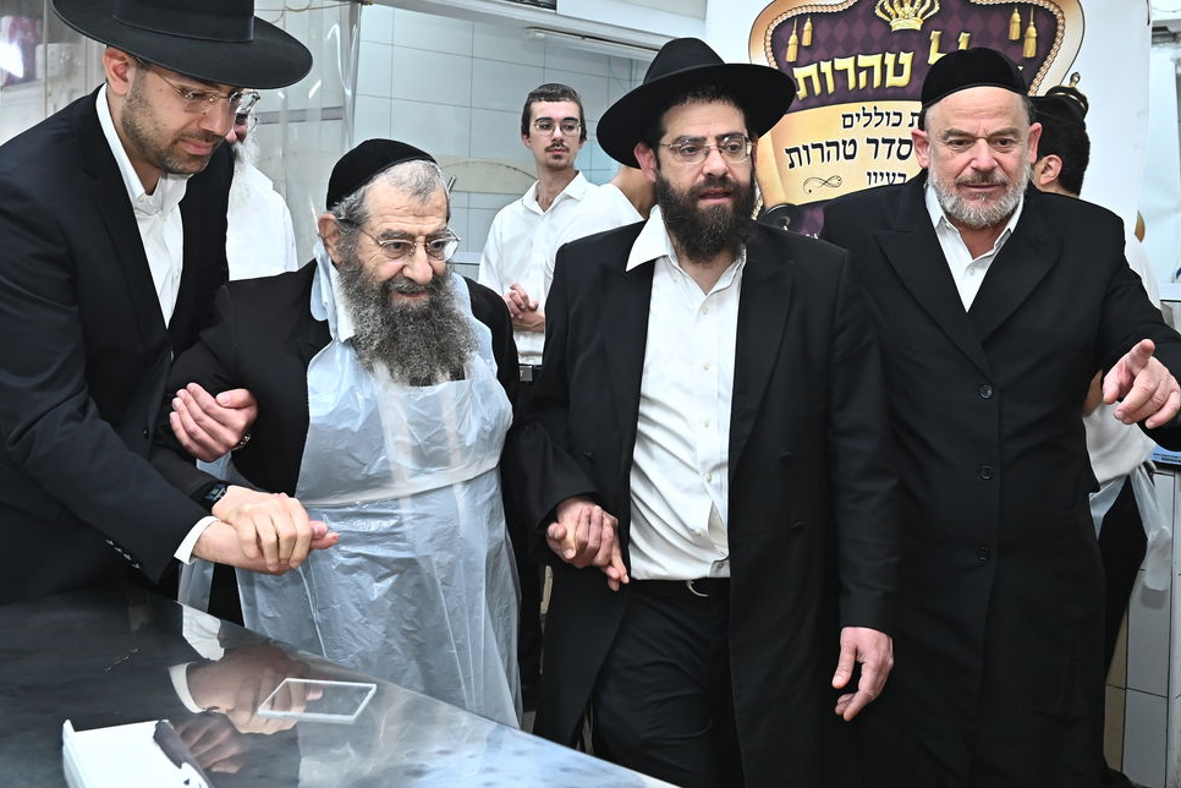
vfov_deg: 31.5
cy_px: 237
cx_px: 578
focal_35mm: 42
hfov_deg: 46.4
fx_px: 1378
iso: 1600
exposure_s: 1/200
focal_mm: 29
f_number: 5.6
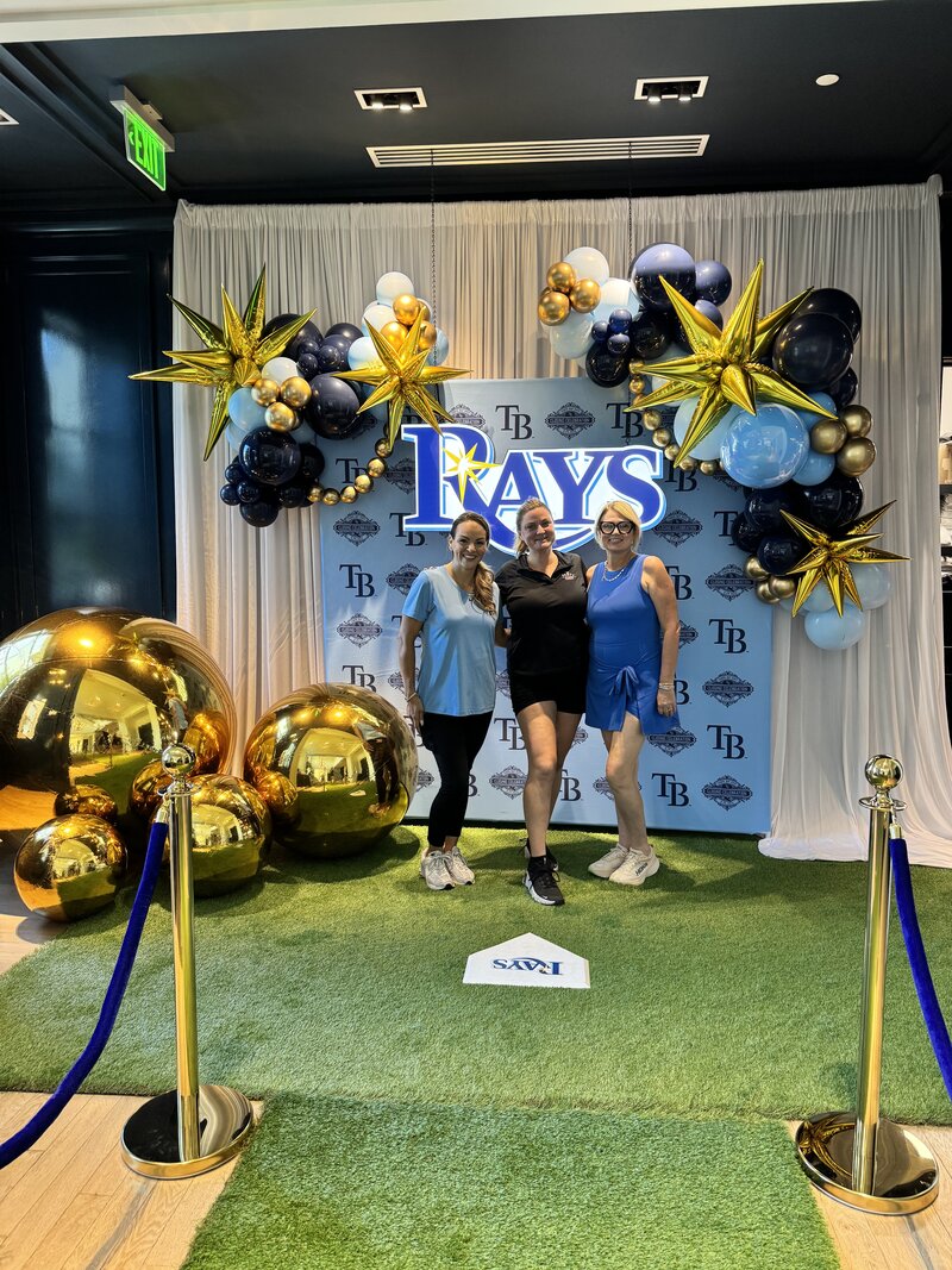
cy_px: 635
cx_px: 476
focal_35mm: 24
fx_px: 880
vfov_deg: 71.6
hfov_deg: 56.8
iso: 200
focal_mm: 6.76
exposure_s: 1/120
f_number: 1.78
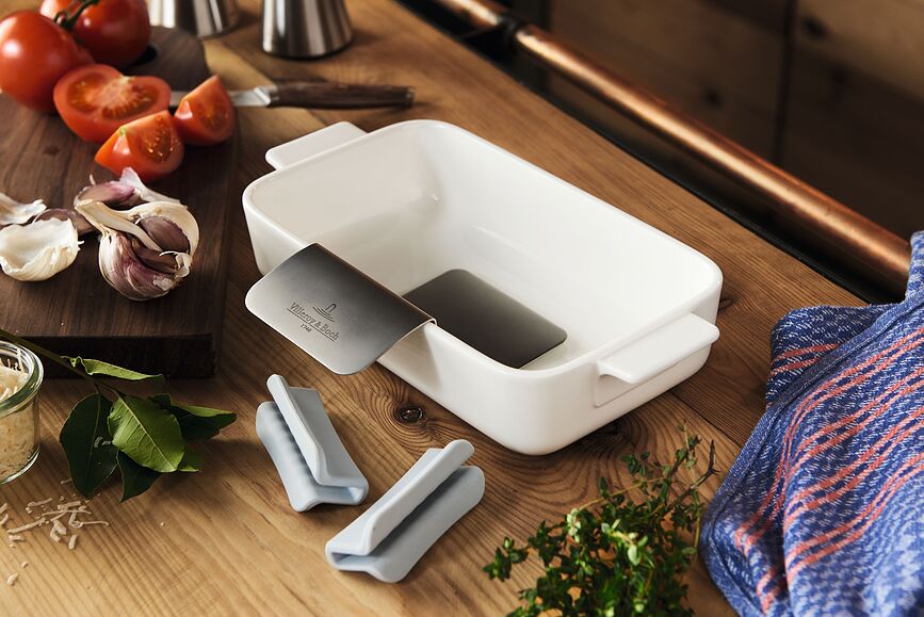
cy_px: 308
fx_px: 1695
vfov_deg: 20.6
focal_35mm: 66
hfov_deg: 30.5
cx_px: 462
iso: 200
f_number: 8
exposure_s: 1/6
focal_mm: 66
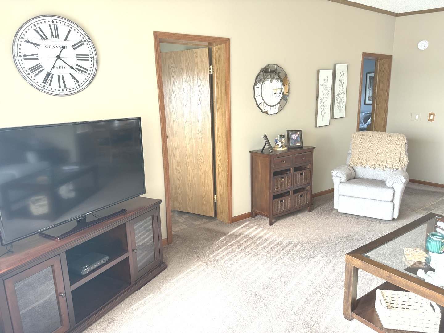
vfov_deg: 56.8
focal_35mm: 24
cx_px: 222
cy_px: 166
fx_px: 308
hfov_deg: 71.6
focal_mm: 6.76
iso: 200
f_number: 1.78
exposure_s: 1/121
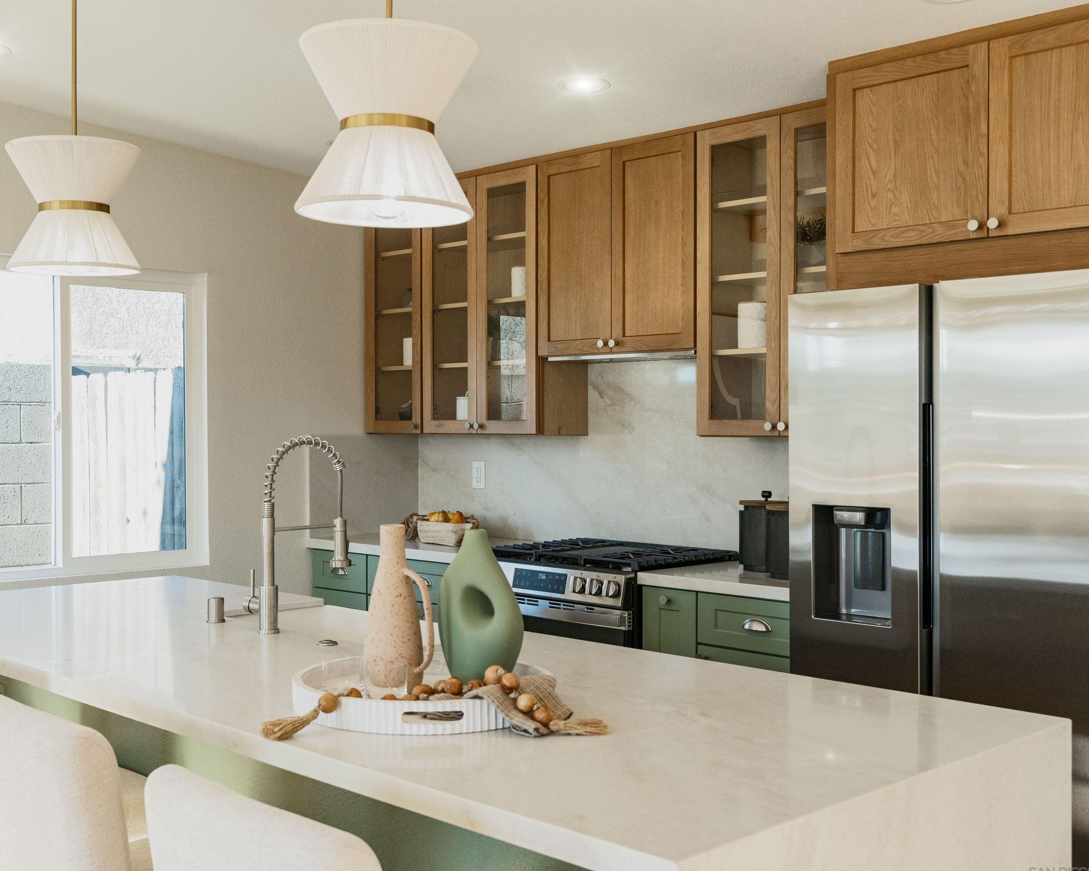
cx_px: 470
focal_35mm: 40
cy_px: 440
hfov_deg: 45.7
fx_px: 1289
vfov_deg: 37.3
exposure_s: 1/160
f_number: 7.1
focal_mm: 35
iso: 800
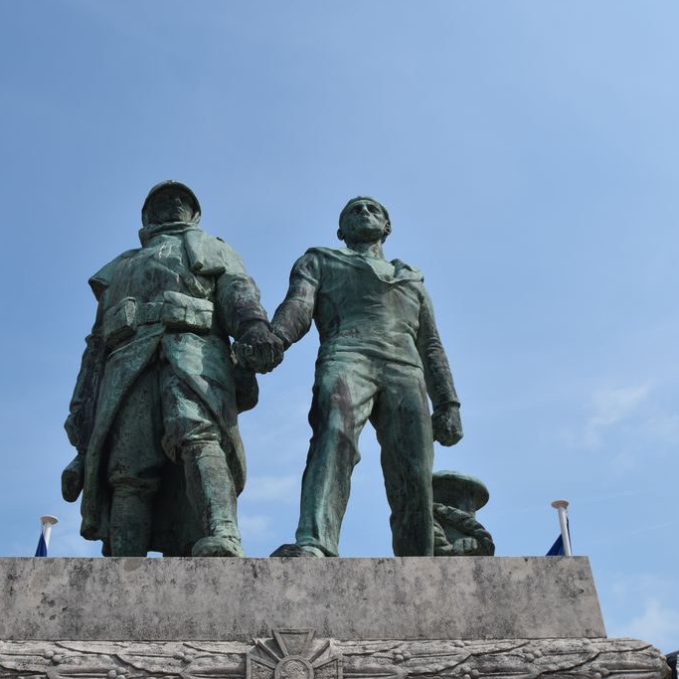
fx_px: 1043
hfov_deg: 36.0
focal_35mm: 47
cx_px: 287
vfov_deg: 36.1
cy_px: 336
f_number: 10
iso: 200
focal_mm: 24
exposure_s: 1/400
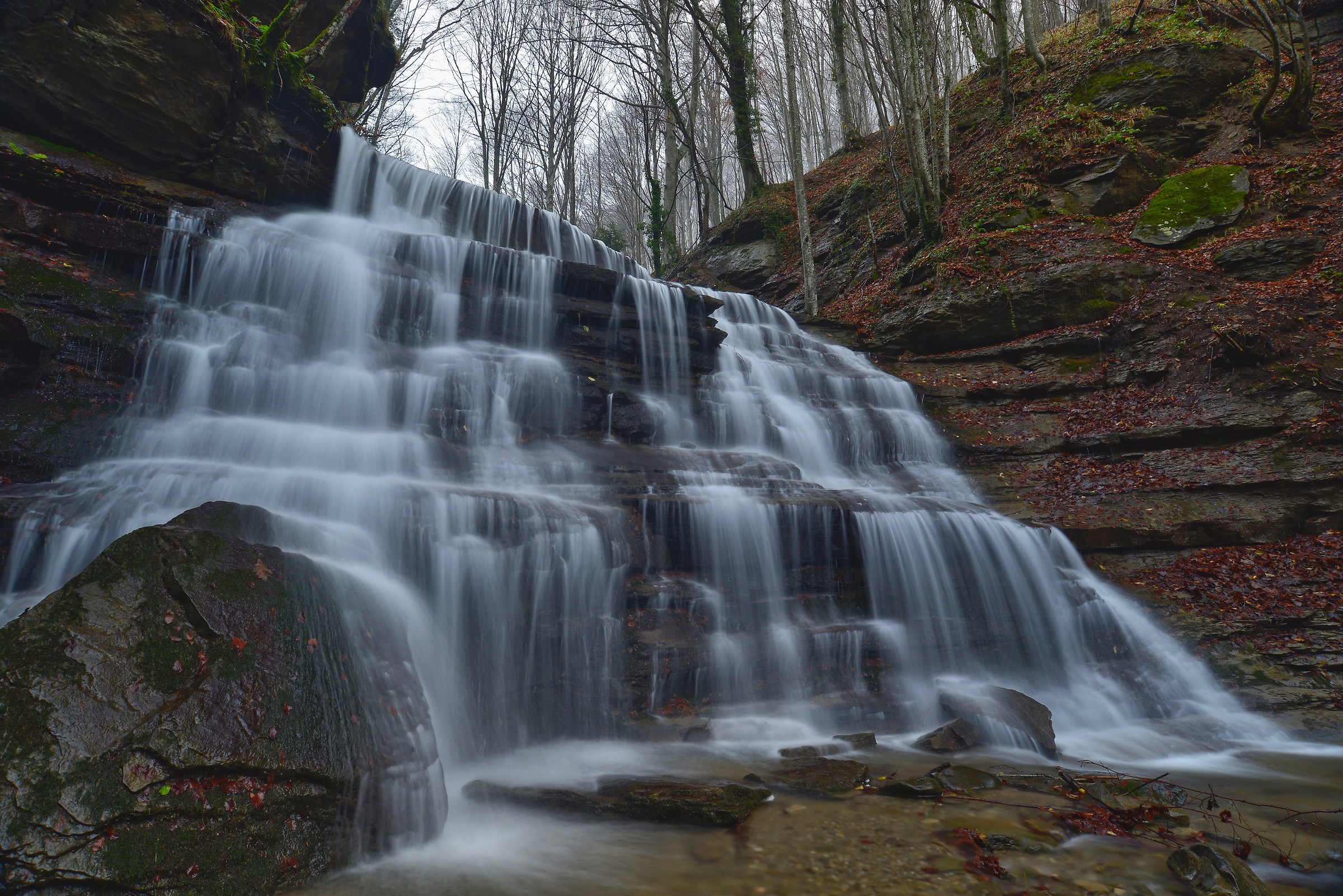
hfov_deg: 90.0
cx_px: 672
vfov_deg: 67.4
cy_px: 448
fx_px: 672
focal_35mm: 18
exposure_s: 1.6
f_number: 11
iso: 100
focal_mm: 18
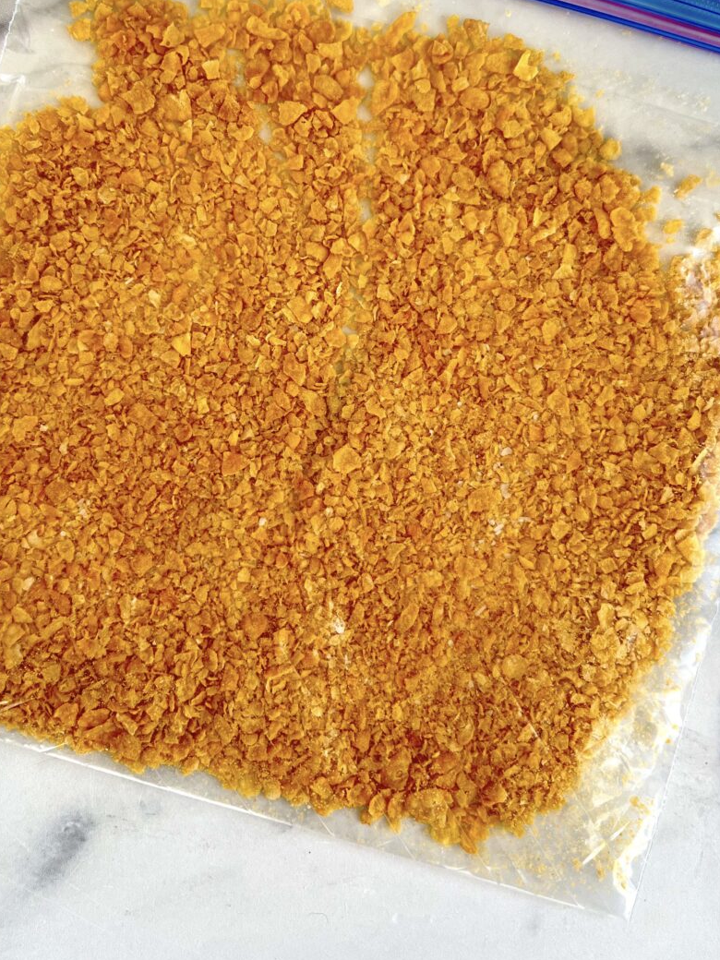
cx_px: 364
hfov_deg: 36.0
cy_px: 366
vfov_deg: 46.4
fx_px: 1109
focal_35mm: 40
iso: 50
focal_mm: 5.7
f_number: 1.5
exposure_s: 1/184
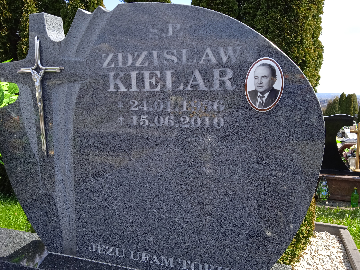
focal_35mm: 28
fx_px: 291
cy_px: 135
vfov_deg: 49.7
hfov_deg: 63.4
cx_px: 180
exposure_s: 1/365
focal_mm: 3.43
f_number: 2.2
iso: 100
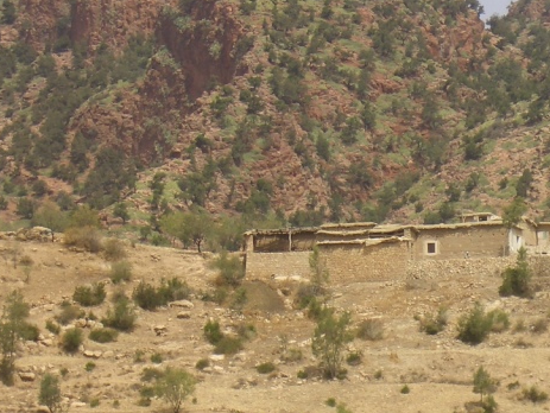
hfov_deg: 8.5
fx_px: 3689
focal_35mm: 232
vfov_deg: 6.4
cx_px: 479
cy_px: 145
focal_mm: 17.4
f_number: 4.8
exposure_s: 1/400
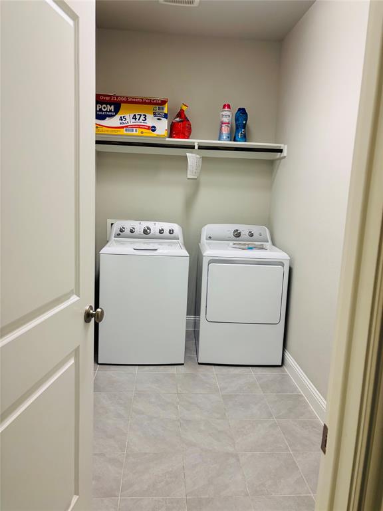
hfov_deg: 53.1
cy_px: 256
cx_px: 192
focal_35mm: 26
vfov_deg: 67.3
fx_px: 384
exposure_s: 1/60
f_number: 1.6
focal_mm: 5.96
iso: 125
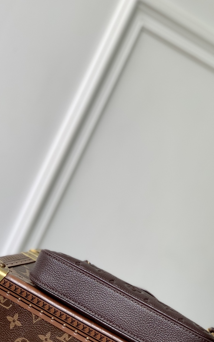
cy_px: 223
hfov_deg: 15.2
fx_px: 802
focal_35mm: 86
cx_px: 140
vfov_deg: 24.0
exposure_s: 1/122
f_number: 2.4
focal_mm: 6
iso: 20
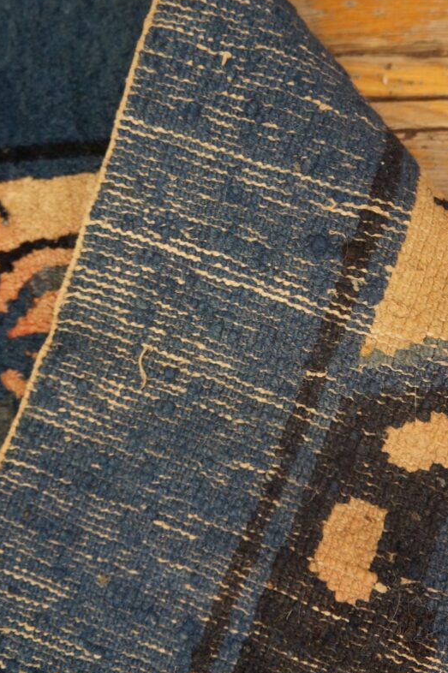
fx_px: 579
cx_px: 238
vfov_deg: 60.2
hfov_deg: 42.3
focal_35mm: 31
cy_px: 298
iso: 1600
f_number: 4
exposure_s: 1/60
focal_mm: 18
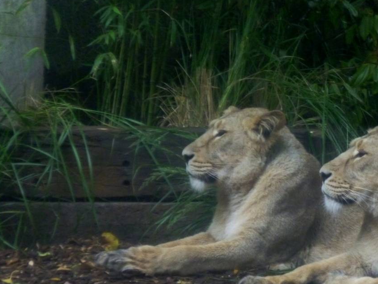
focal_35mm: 323
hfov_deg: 6.1
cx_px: 343
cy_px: 194
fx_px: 3528
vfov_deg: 4.6
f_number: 5.8
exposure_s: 1/50
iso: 800
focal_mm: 30.4
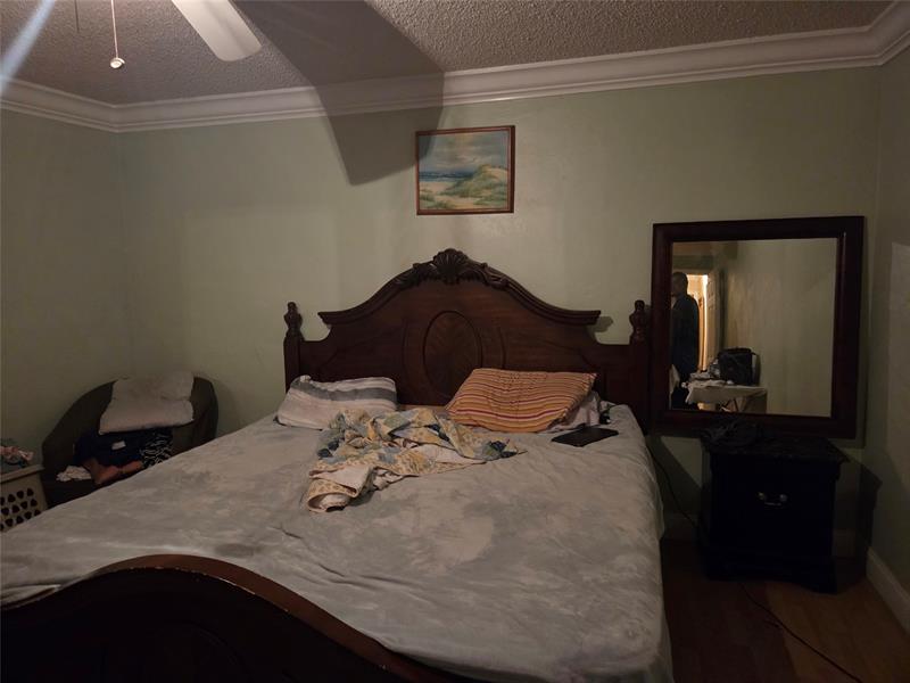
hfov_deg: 73.9
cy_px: 342
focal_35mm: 23
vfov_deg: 58.9
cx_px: 455
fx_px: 605
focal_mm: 5.4
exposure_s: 1/30
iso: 1600
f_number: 1.8
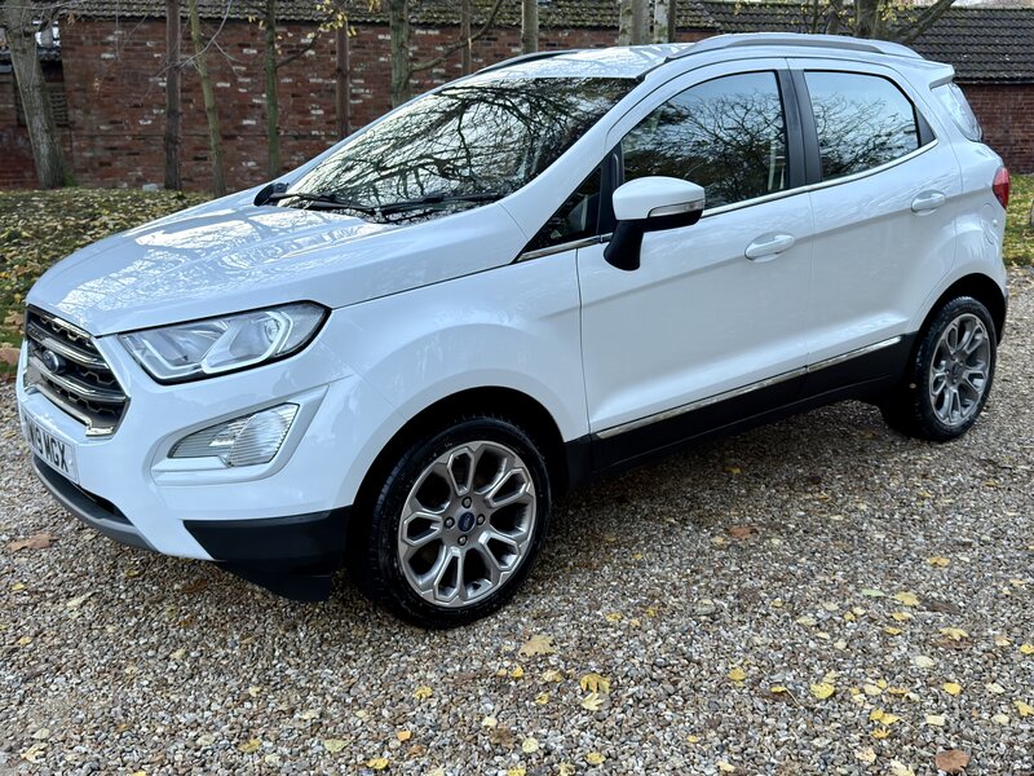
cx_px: 517
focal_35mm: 35
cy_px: 388
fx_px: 1045
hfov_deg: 52.6
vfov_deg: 40.7
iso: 250
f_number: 1.78
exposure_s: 1/50
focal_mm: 6.76
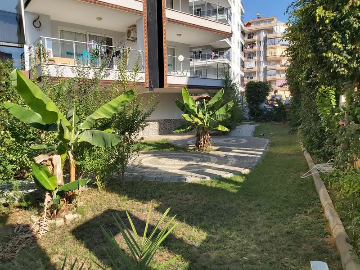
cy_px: 135
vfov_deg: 53.1
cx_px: 180
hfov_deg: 67.3
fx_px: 270
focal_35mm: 26
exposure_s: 1/2374
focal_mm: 3.92
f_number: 1.7
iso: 64
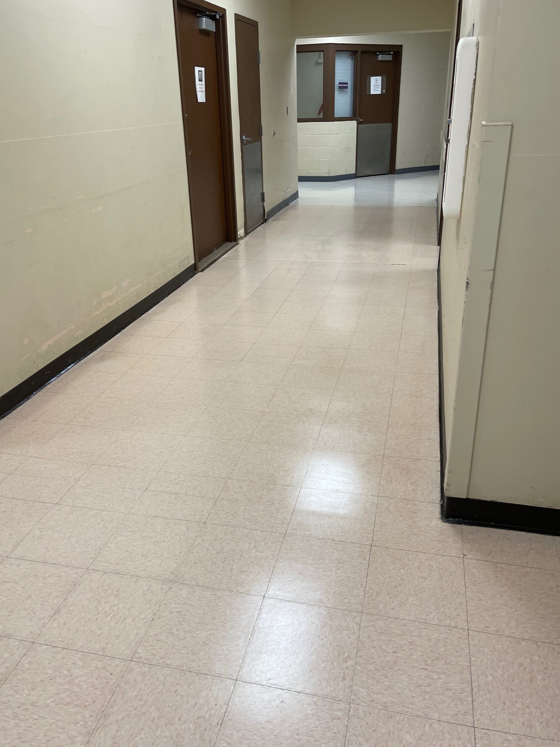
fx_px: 604
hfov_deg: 49.7
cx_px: 281
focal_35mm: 28
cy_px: 370
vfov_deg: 63.4
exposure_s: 1/120
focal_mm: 5.1
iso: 100
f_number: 1.6
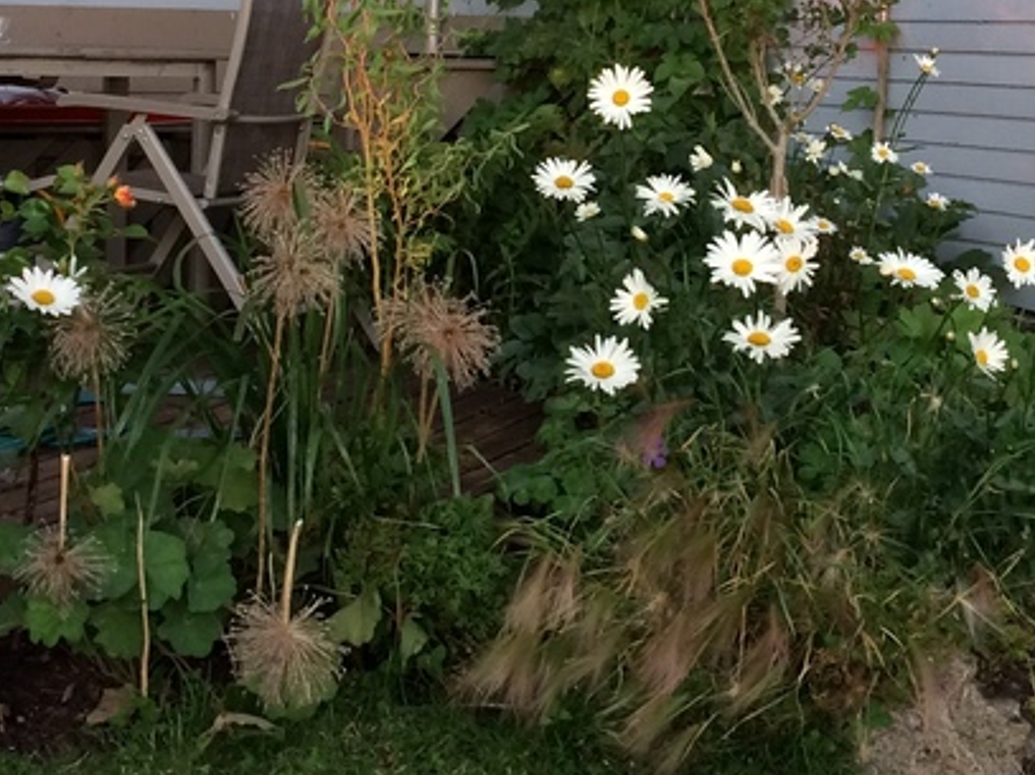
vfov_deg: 19.8
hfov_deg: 26.7
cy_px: 97
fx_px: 2182
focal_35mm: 73
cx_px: 575
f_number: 2.2
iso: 50
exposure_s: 1/33
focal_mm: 4.15
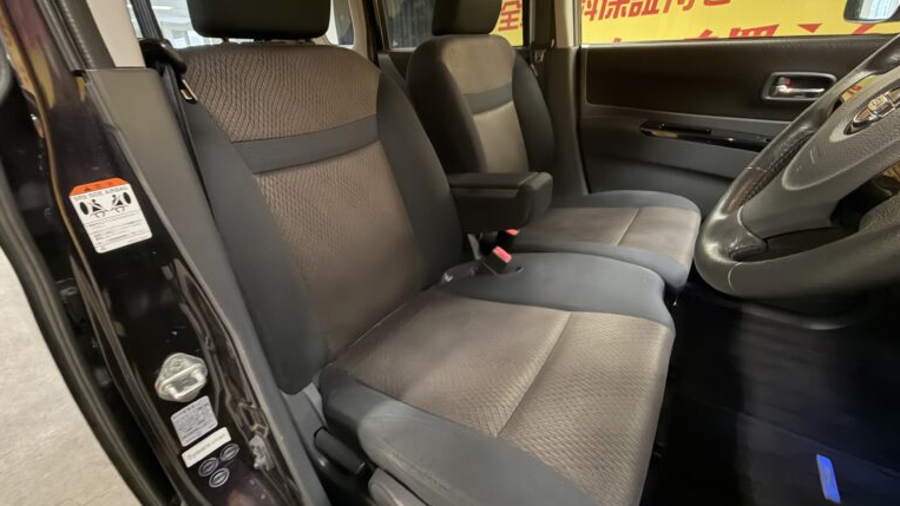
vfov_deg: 67.0
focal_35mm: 16
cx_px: 432
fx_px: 382
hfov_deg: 99.3
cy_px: 239
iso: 1600
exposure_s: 1/33
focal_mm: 2.22
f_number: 2.2
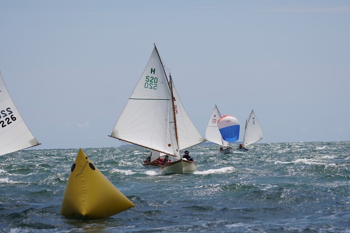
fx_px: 2187
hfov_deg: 9.2
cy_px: 116
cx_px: 175
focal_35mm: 225
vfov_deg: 6.1
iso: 100
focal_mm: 150
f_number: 5.6
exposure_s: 1/1250
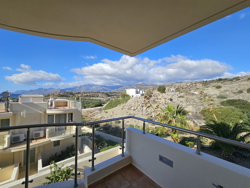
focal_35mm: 13
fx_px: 94
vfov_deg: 89.9
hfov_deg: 106.2
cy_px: 94
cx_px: 125
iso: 50
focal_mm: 2.2
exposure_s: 1/2745
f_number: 2.2
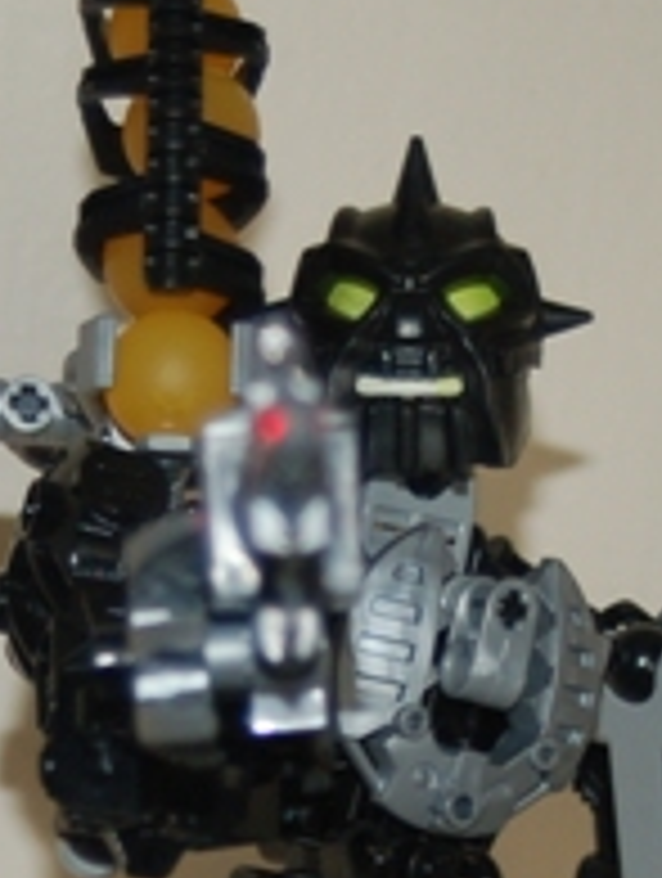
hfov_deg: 6.1
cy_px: 864
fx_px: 6201
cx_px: 455
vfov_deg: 8.1
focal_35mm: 244
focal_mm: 44
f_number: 4.5
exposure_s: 1/60
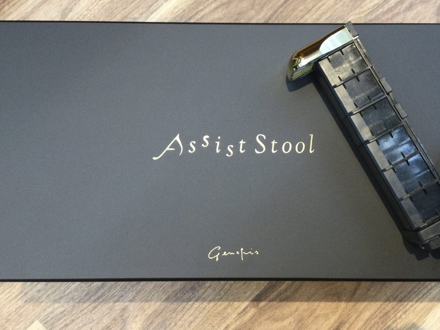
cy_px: 142
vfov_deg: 35.1
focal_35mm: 41
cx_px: 240
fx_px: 521
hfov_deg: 45.7
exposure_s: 1/30
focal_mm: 3.3
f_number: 2.4
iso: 125
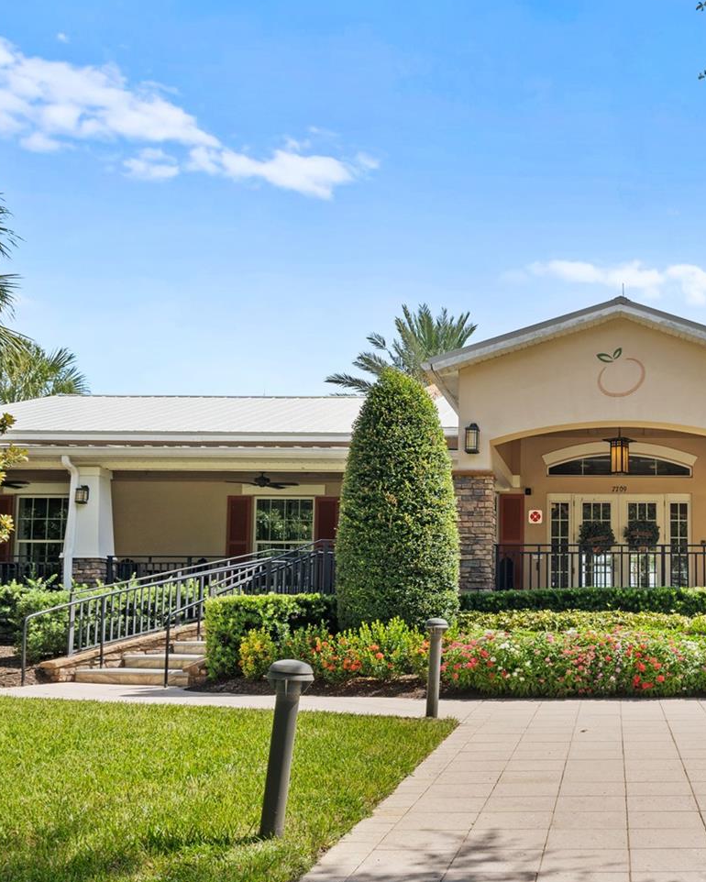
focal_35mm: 39
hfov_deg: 35.7
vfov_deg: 46.8
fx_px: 1018
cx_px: 652
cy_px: 430
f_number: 8
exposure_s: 1/160
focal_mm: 25
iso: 200
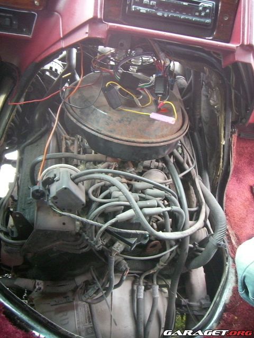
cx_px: 127
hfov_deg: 37.7
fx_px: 372
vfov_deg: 49.0
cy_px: 169
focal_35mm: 38
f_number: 2.7
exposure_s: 1/50
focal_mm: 6.2
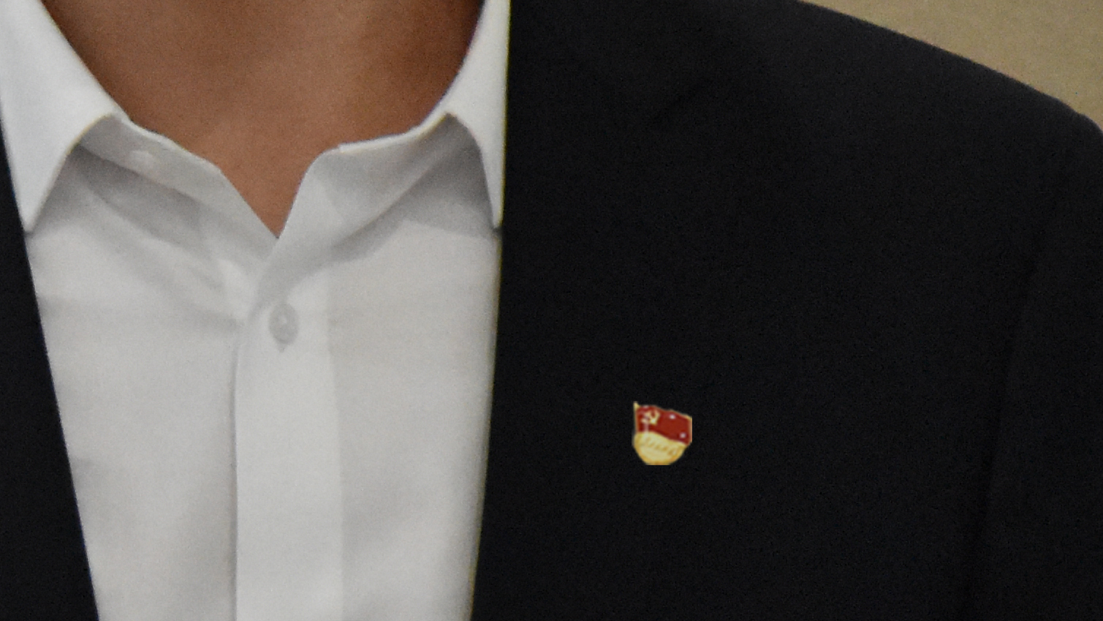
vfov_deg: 1.6
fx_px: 22288
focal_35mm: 762
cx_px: -211
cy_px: -71
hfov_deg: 2.8
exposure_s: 1/160
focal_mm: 122
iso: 5000
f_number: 6.3
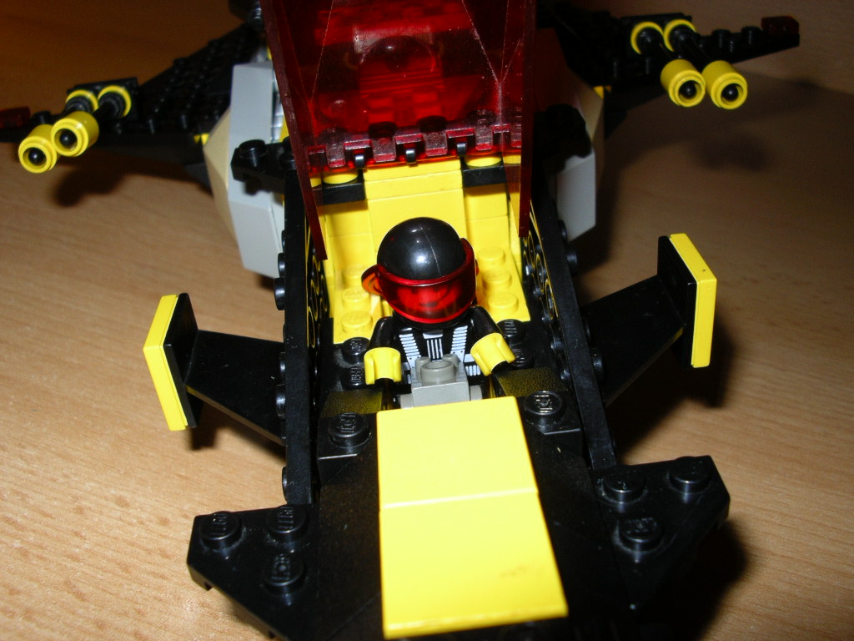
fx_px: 937
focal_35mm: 38
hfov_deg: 49.0
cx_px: 427
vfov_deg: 37.7
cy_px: 320
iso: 50
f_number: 4.1
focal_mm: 5.8
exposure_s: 1/60
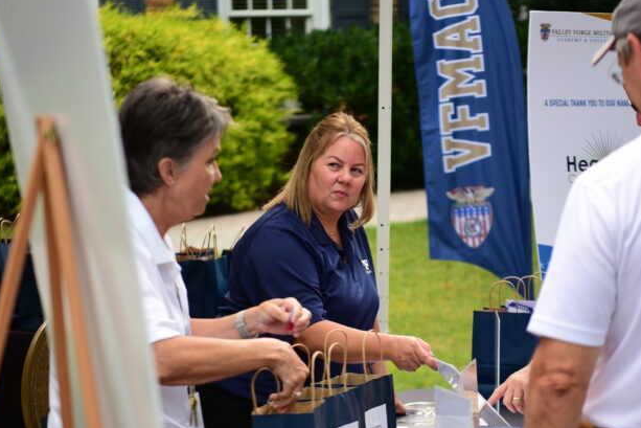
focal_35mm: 117
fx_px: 2084
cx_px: 372
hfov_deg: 17.5
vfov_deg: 11.7
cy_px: 236
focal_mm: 70
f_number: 2.8
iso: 200
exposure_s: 1/640
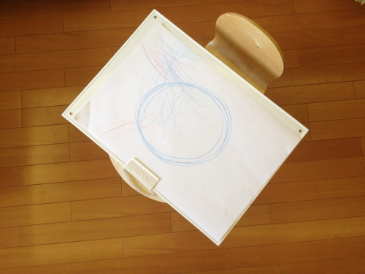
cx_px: 182
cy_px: 137
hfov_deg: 52.6
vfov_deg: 40.7
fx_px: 369
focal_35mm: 35
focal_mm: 4.28
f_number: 2.4
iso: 64
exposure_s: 1/33
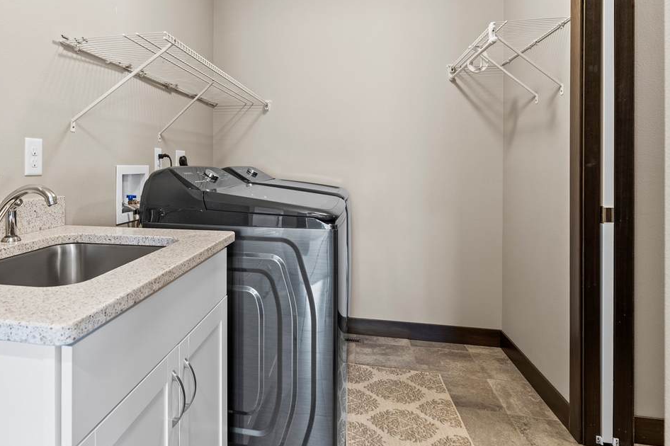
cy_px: 163
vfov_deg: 54.4
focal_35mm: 23
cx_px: 253
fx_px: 428
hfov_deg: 74.9
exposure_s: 2.5
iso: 400
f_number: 8
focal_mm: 17
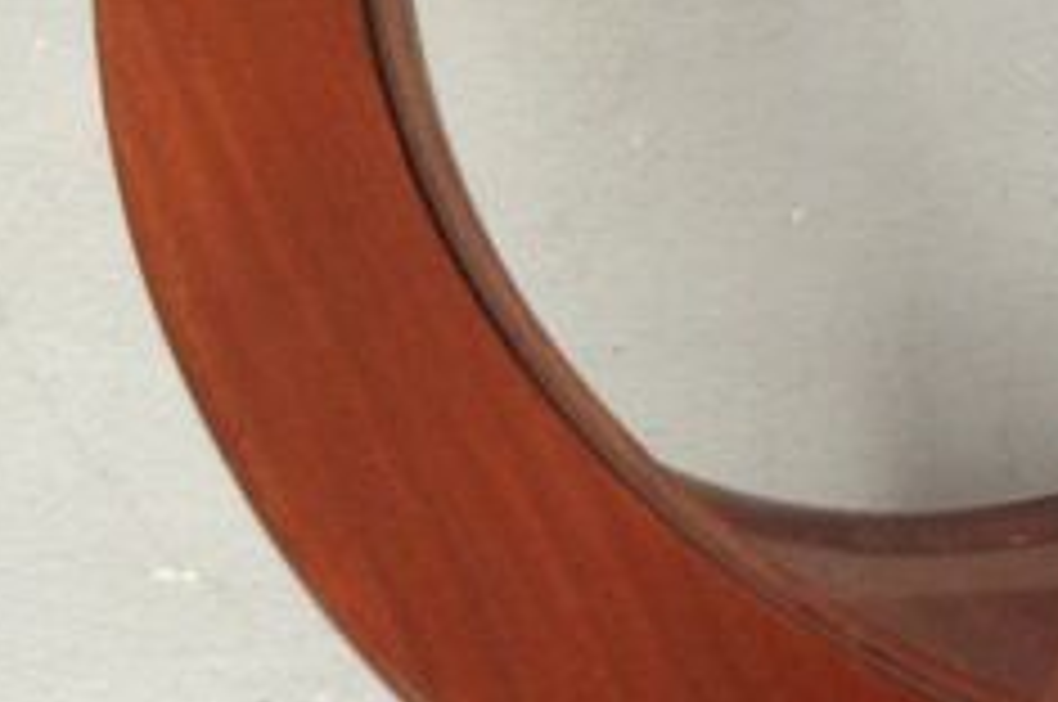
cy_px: -32
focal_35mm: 117
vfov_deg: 11.5
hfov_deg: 15.8
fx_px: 3434
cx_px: 1693
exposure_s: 1/20
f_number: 2.4
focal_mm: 4.12
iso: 100
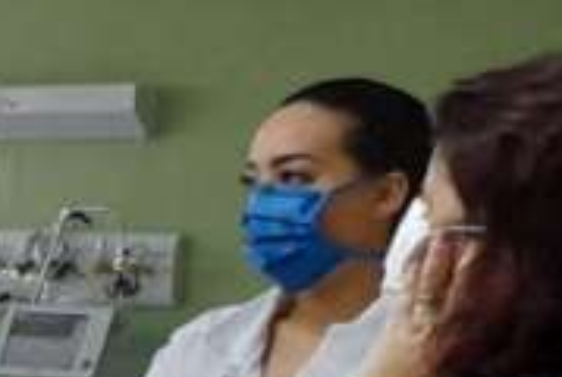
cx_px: -1297
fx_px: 2721
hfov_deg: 8.9
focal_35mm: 174
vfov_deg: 7.9
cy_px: 380
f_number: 2
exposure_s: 1/60
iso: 400
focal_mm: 4.6
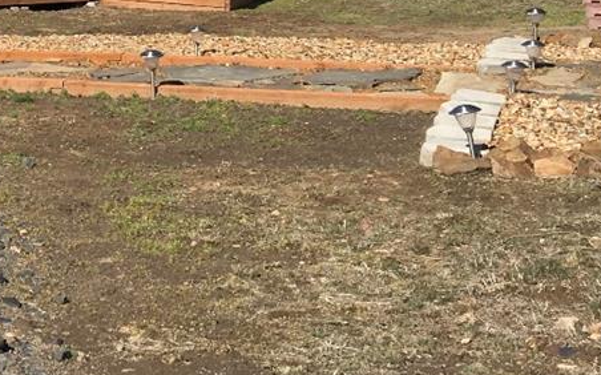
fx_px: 1670
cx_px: -190
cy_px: -78
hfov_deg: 18.9
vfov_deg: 12.5
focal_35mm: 102
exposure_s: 1/1972
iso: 25
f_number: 2.2
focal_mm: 4.15
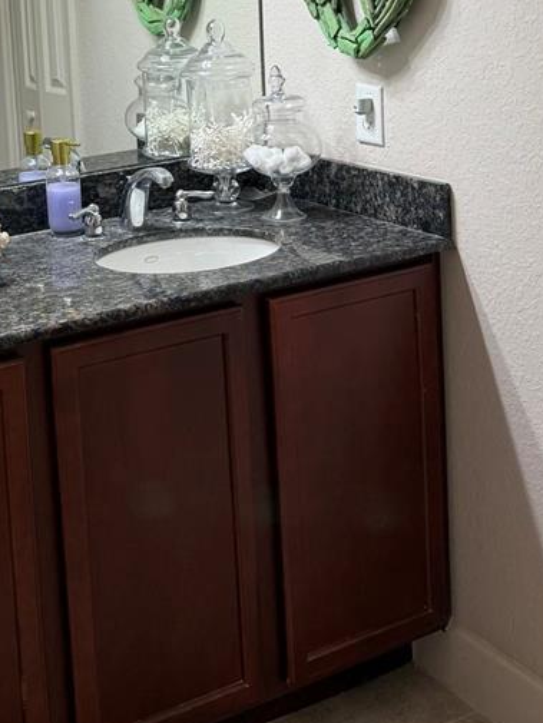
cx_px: 83
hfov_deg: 25.1
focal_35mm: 57
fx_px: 1192
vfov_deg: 32.1
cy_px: 69
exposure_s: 1/60
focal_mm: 6.76
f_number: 1.78
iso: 100
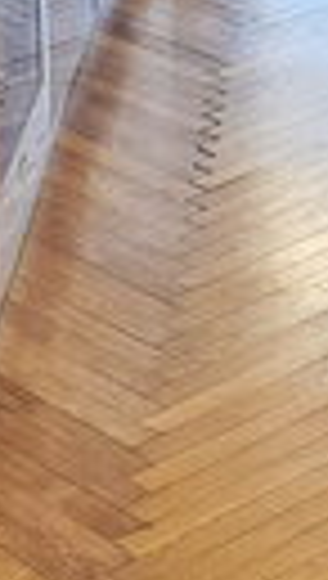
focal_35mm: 155
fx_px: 2386
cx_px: 310
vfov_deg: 12.7
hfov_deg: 7.8
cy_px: -450
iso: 250
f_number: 1.7
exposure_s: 1/100
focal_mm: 6.3
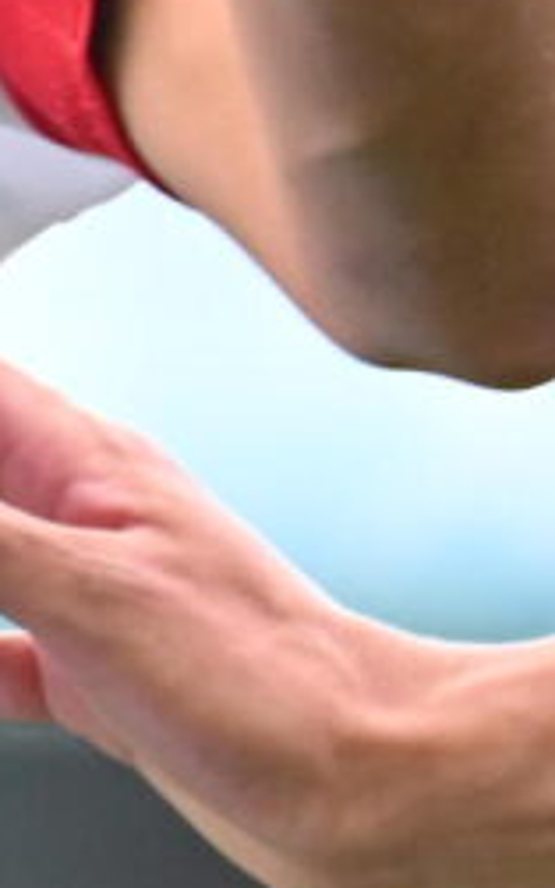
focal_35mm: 3114
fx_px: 75318
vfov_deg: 0.7
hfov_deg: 0.4
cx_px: 2708
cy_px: -191
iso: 1250
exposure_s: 1/1250
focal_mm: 400
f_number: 4.5
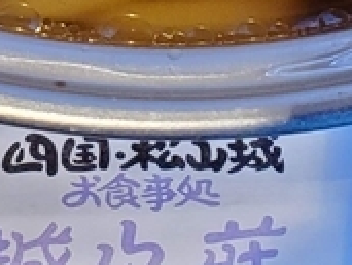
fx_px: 1855
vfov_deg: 7.3
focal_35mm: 182
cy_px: -516
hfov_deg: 10.8
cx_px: 146
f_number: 2.4
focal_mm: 4.3
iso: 250
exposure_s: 1/59
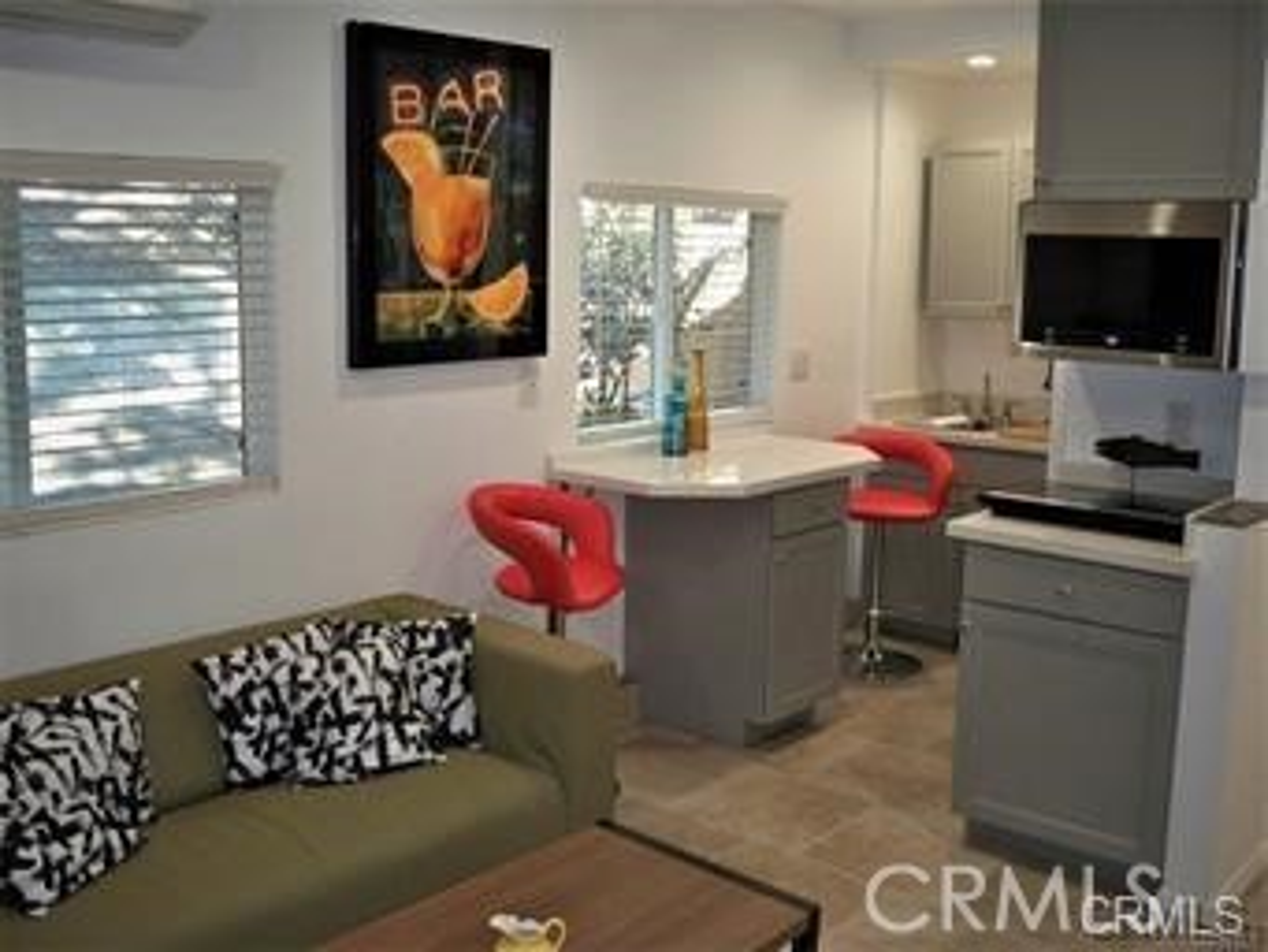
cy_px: 476
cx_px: 634
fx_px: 1283
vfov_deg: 40.7
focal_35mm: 35
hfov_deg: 52.6
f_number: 3.1
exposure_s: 1/60
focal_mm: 6.3
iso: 200
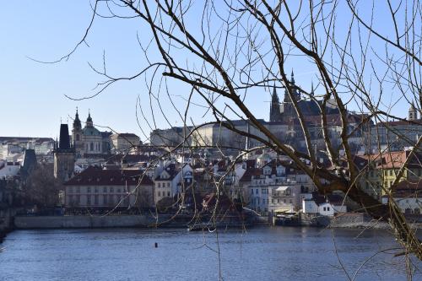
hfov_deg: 27.0
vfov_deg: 18.2
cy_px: 140
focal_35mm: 75
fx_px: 879
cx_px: 211
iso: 100
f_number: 22
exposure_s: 1/50
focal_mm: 50
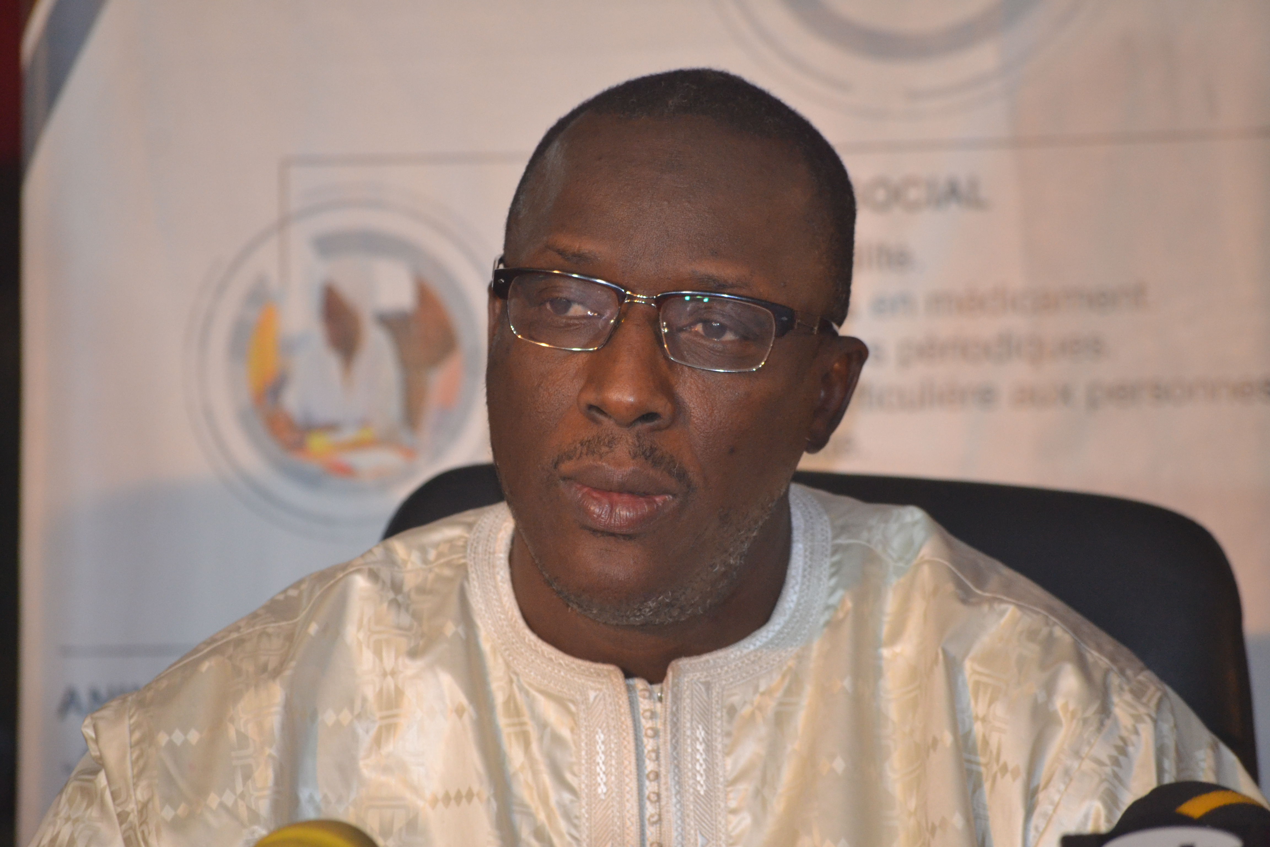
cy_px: 424
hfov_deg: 9.1
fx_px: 7937
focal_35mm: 225
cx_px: 635
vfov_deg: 6.1
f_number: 5
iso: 1400
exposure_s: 1/60
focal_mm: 150
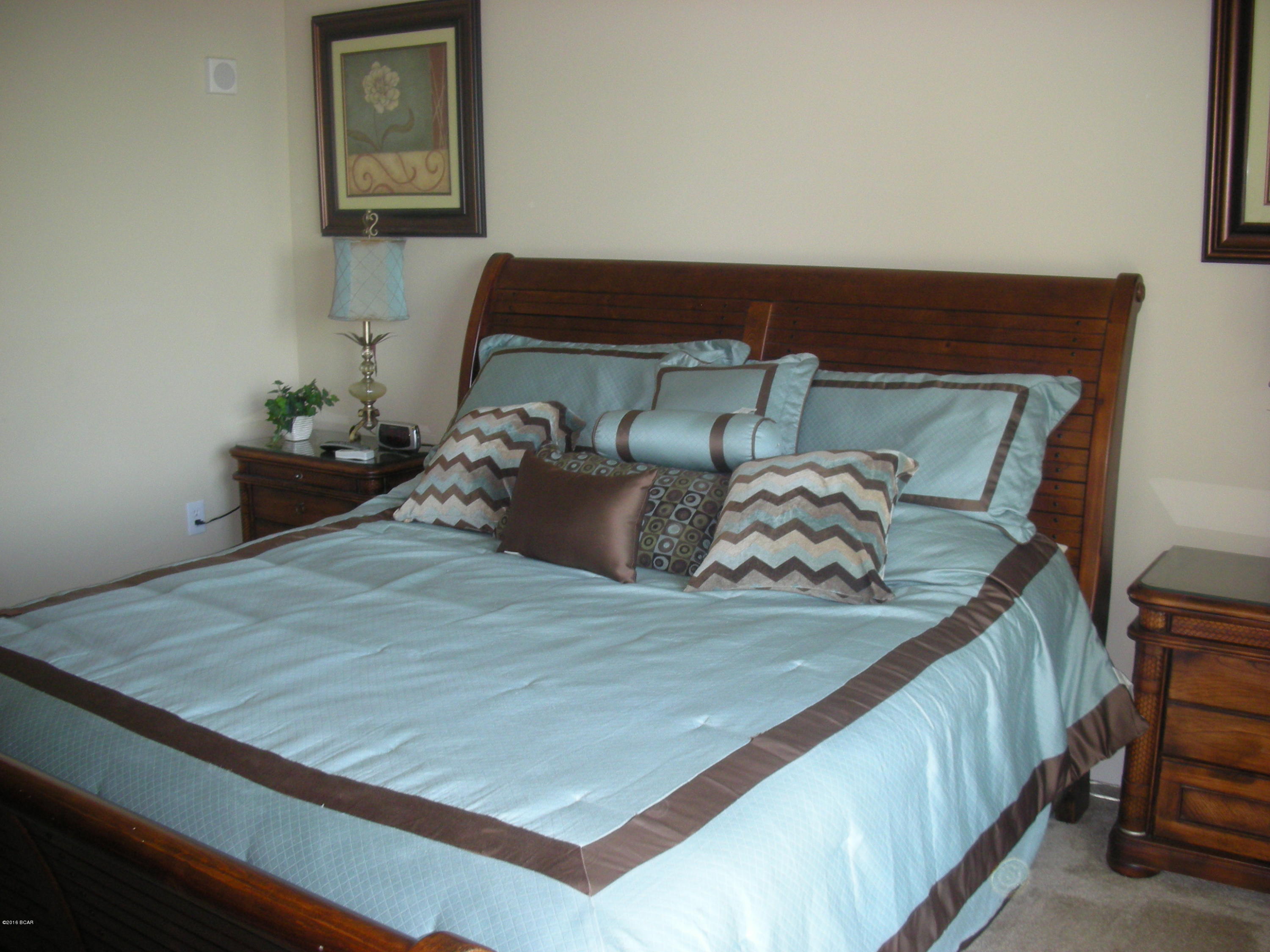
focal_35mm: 35
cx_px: 635
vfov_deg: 40.7
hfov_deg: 52.6
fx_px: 1284
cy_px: 476
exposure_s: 1/60
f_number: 2.8
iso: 112
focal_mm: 5.8
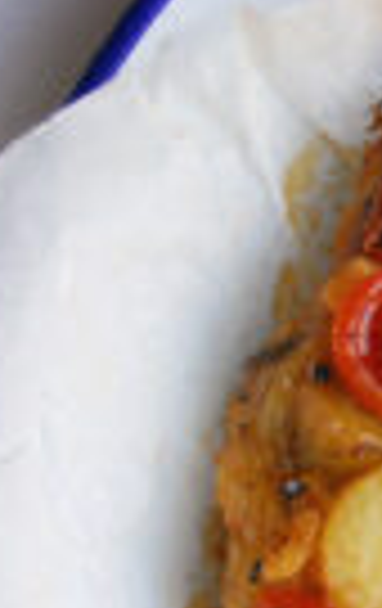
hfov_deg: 2.9
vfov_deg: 4.6
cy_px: 441
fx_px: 7473
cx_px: 935
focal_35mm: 451
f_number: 4.8
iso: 200
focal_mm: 50
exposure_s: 1/30
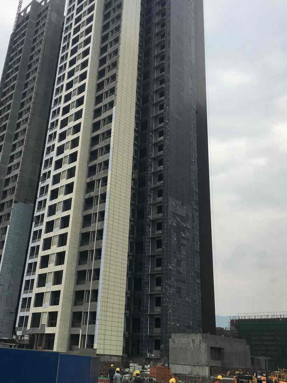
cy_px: 171
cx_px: 124
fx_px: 398
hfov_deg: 39.6
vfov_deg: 51.3
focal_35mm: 36
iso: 25
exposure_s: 1/1099
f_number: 2.2
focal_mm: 4.15
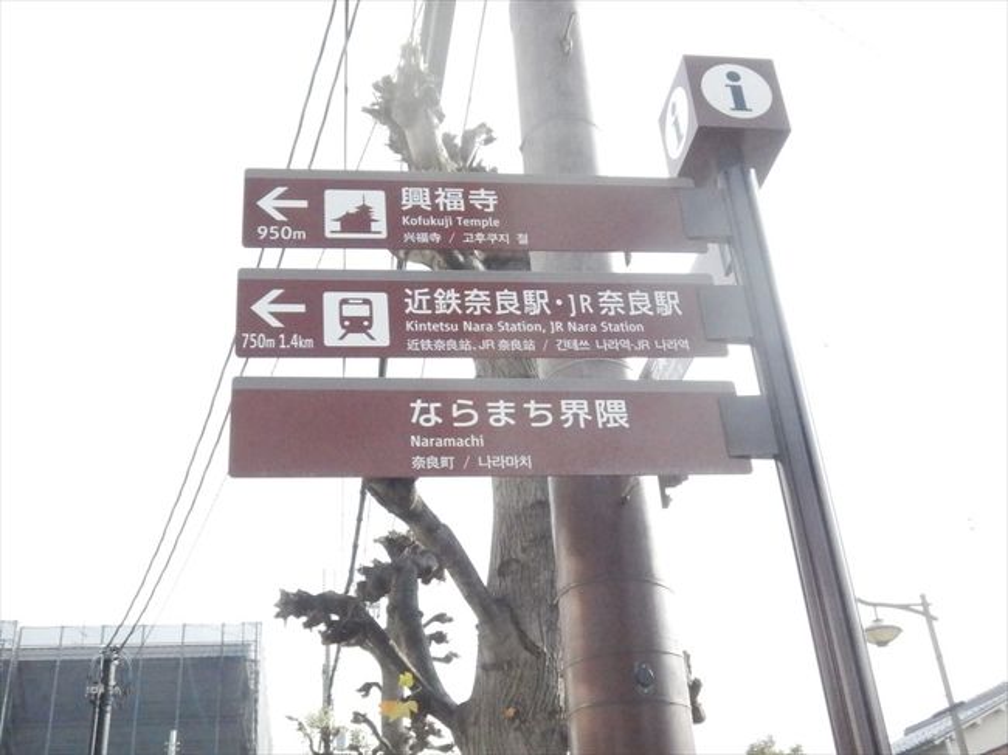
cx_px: 504
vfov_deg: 38.6
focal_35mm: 37
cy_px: 378
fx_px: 1077
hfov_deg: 50.2
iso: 3200
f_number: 7.2
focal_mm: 6.8
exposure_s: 1/2000
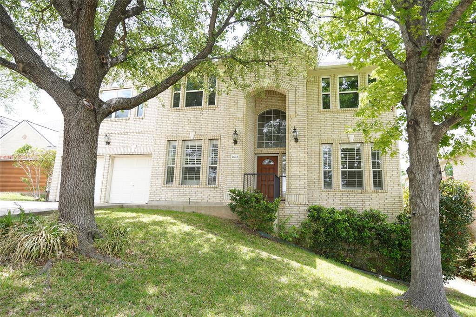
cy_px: 158
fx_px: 278
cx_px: 238
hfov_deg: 81.2
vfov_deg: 59.5
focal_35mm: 21
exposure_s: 1/200
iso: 100
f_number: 3.2
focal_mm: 21
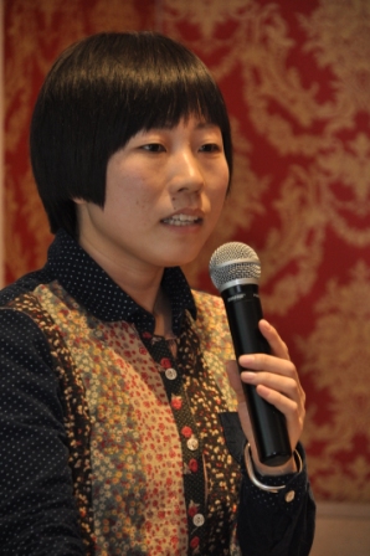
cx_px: 185
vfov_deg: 7.6
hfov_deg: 5.1
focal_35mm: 270
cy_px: 278
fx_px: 4169
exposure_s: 1/30
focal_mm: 180
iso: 640
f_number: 6
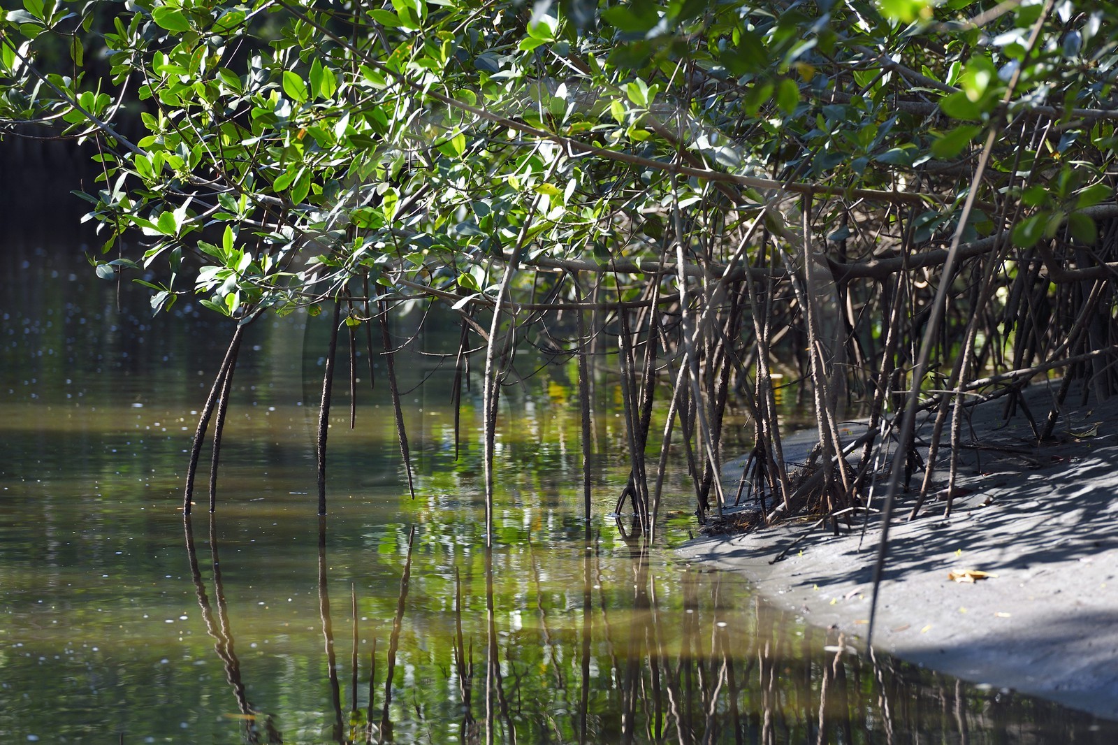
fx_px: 6209
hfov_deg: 10.3
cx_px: 559
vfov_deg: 6.9
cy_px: 372
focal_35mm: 200
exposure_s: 1/400
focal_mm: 200
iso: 400
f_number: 5
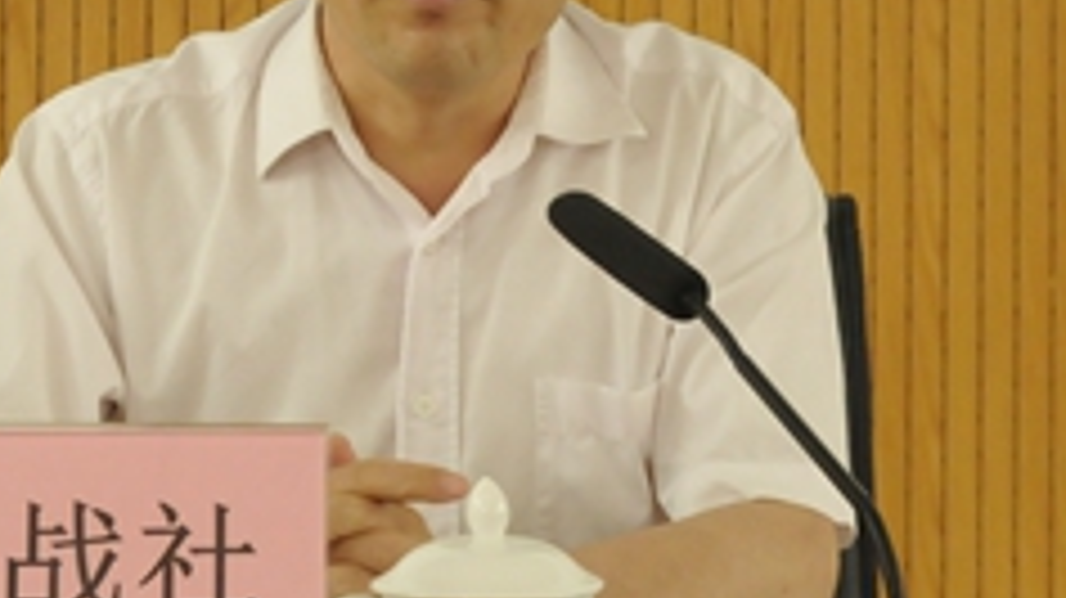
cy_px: 67
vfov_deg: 10.4
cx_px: 432
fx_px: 3280
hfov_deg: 18.4
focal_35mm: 116
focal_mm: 35
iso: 2000
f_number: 5.6
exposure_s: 1/125
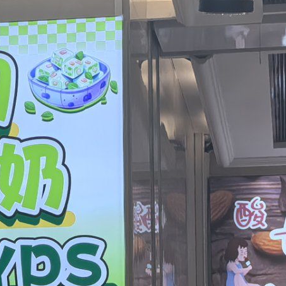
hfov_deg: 12.1
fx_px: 1346
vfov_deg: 12.0
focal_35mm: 144
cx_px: 127
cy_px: 297
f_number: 4
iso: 125
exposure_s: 1/100
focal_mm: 6.98
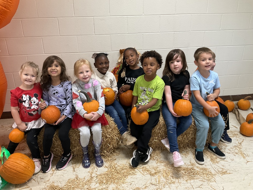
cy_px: 95
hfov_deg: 61.7
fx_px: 212
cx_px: 126
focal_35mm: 29
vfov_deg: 48.2
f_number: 1.8
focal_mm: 3
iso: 125
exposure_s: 1/60
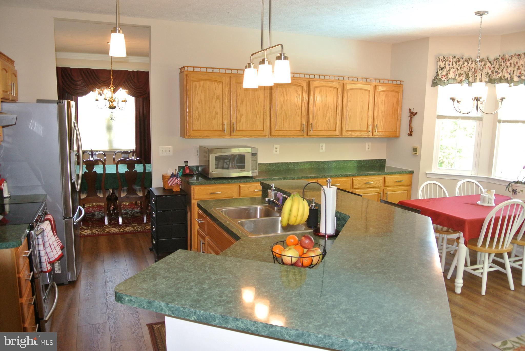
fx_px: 394
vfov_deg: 48.0
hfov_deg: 67.3
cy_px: 176
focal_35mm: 27
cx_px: 262
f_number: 3.5
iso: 450
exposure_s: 1/60
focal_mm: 10
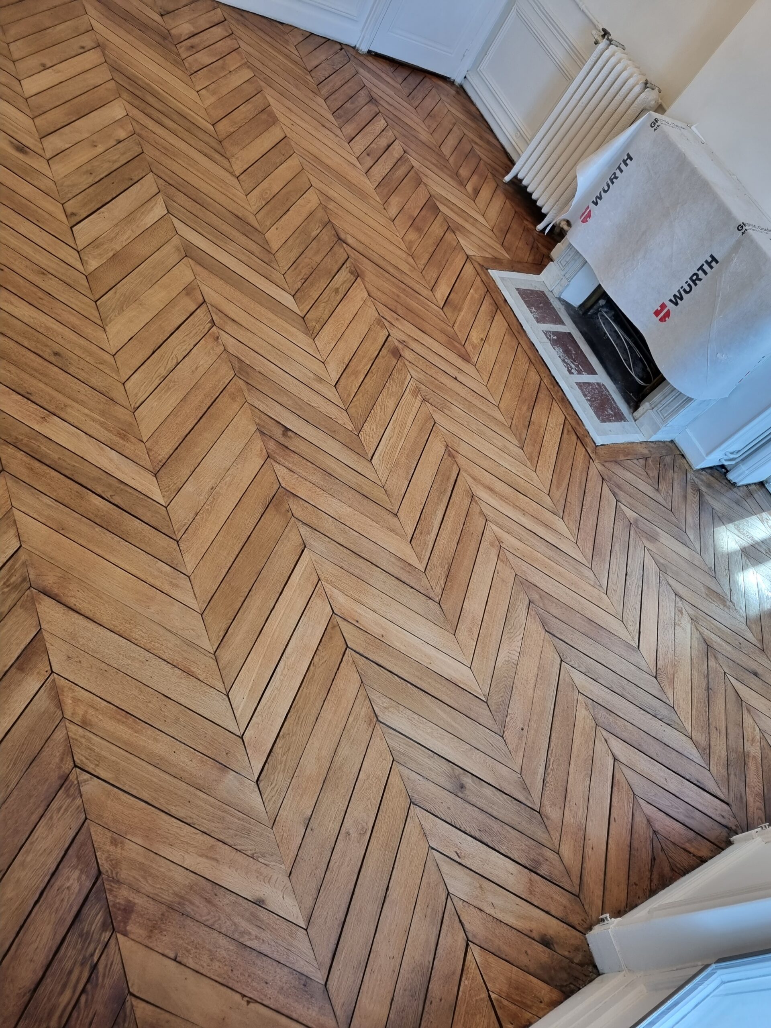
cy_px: 514
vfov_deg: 67.3
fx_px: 772
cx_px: 386
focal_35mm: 26
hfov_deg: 53.1
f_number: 1.8
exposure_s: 1/100
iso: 200
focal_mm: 5.4
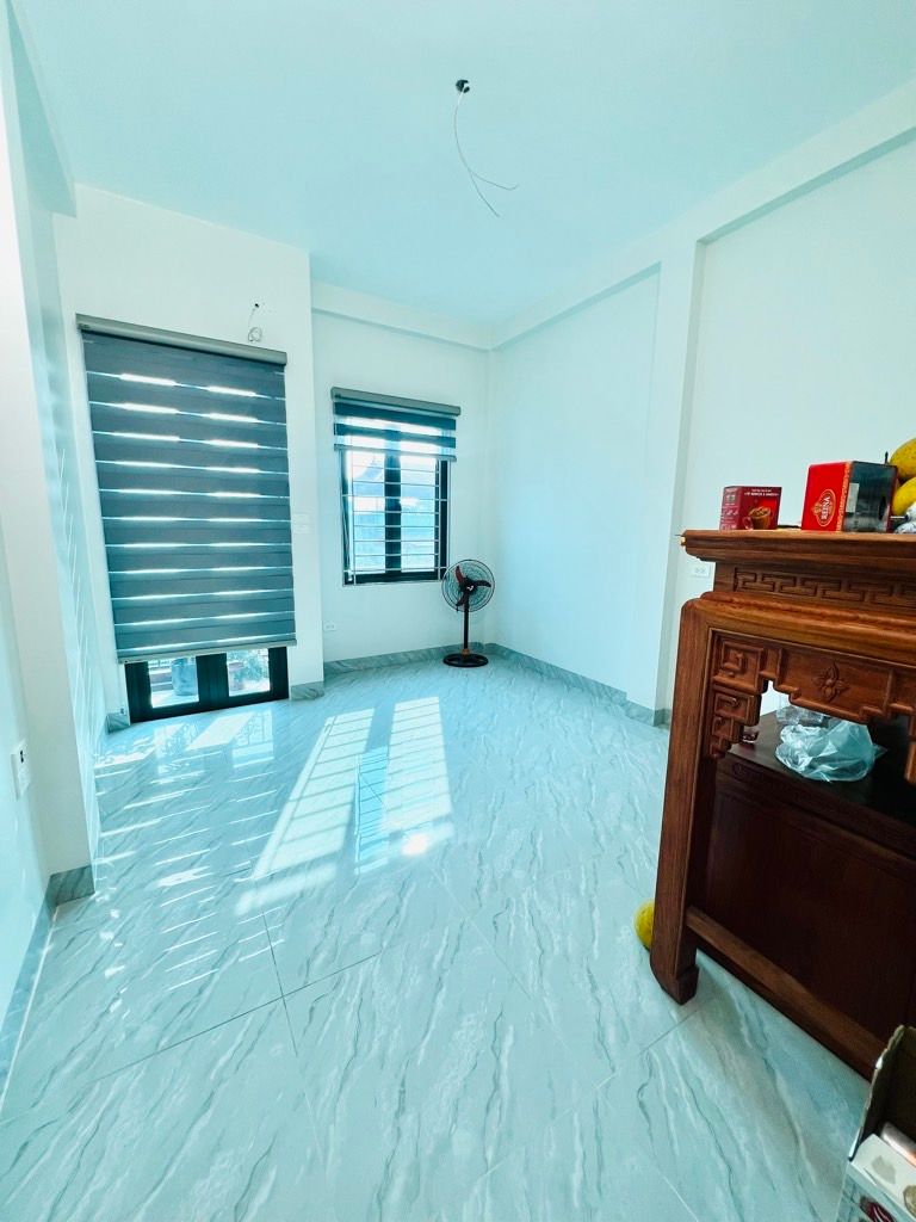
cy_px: 611
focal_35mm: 13
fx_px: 459
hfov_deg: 89.9
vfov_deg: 106.2
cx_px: 458
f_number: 1.8
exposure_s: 1/102
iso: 32
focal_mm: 1.57
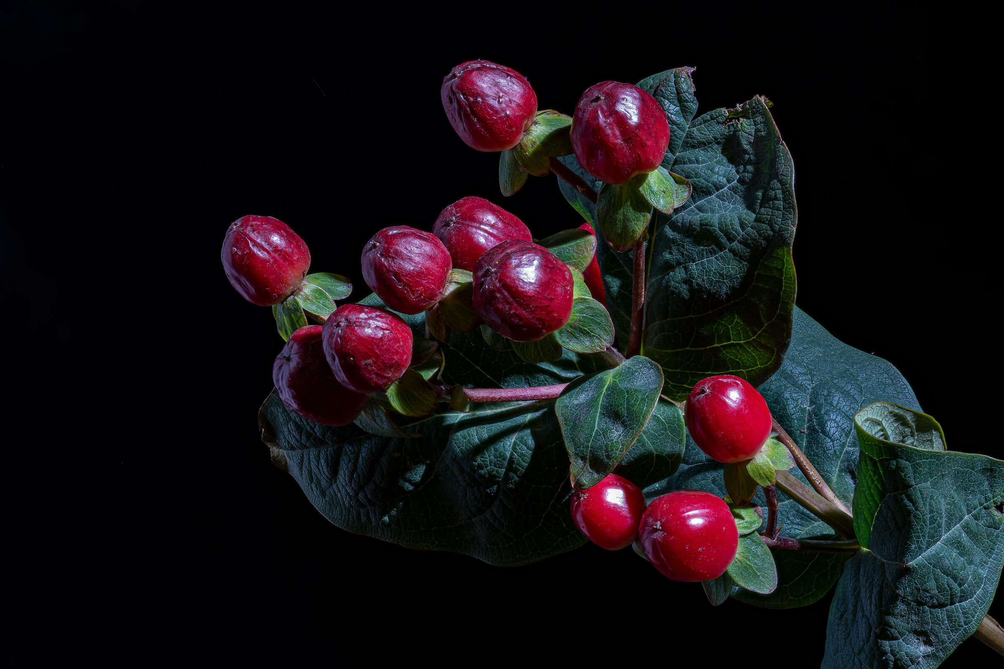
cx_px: 502
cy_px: 334
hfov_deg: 19.5
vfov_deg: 13.0
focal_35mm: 105
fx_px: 2928
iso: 100
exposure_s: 1.6
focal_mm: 105
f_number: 14
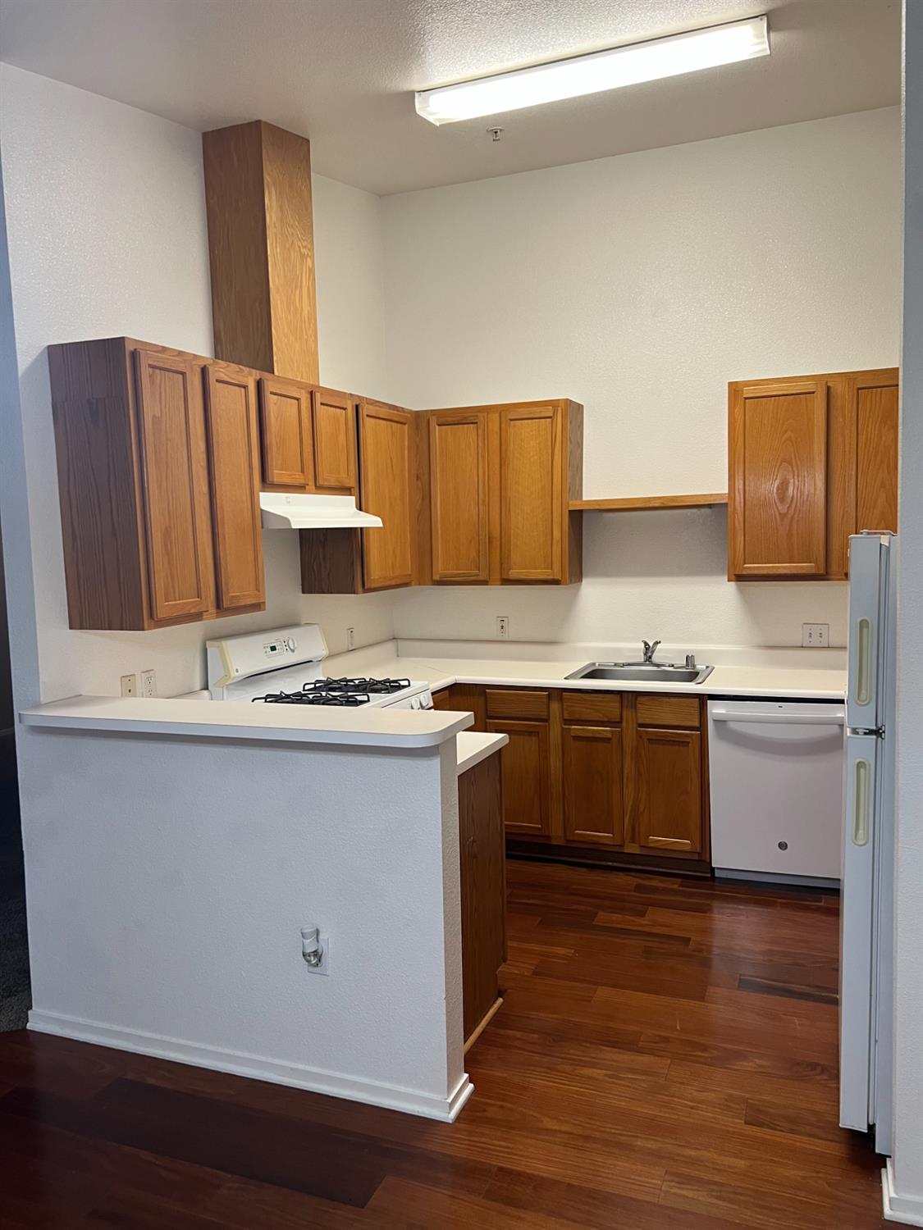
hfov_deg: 53.1
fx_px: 924
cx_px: 462
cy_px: 615
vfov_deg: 67.3
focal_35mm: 26
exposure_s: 1/60
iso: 100
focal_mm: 5.7
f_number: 1.5
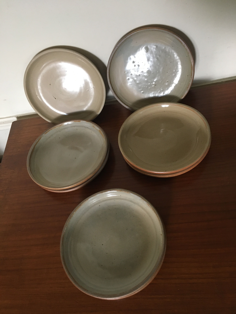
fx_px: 264
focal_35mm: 29
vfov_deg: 61.7
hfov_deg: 48.2
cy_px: 157
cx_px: 118
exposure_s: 1/33
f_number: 2.2
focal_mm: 4.15
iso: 200
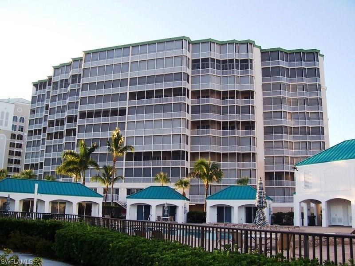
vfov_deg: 41.8
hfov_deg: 54.0
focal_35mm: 34
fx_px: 349
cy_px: 133
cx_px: 178
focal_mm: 5.6
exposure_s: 1/180
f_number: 2.7
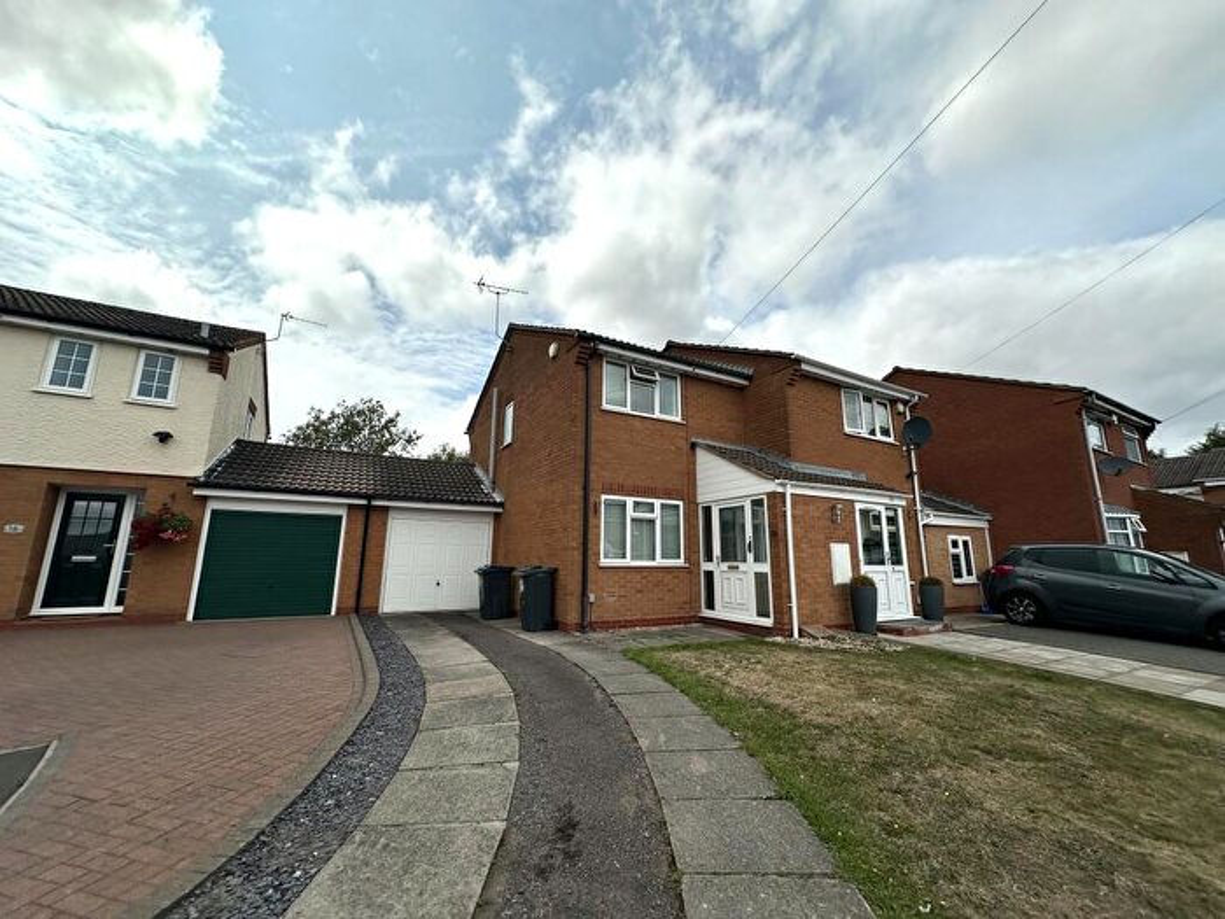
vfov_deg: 85.7
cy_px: 460
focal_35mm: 14
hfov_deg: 102.1
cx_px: 612
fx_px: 495
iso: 50
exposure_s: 1/5291
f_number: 2.2
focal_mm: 2.22
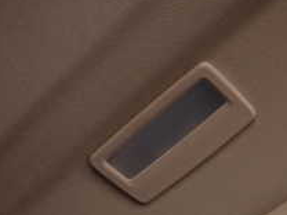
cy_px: 258
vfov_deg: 19.3
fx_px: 597
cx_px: 366
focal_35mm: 72
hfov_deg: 24.0
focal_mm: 4.5
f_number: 2
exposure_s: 1/100
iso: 100
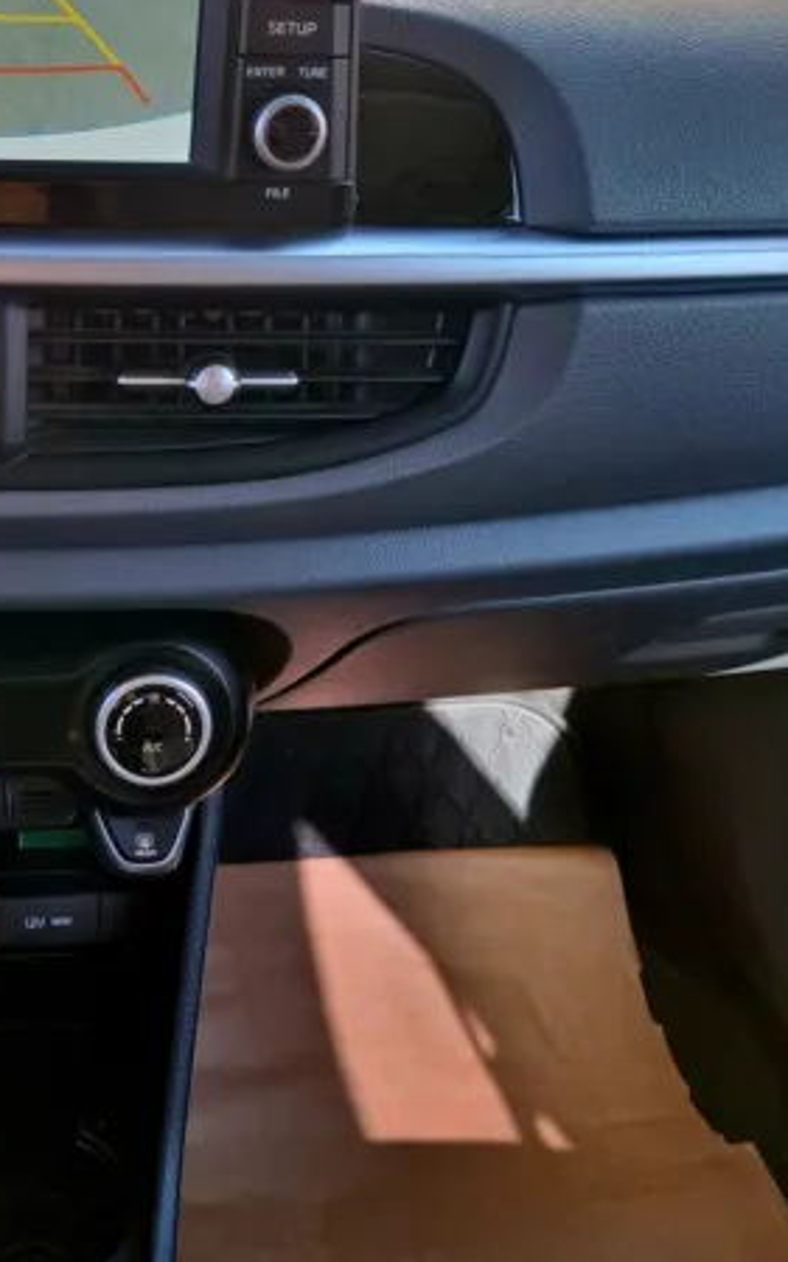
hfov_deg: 30.9
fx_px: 1341
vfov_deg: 50.4
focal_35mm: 39
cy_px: 592
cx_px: 45
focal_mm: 5.54
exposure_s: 1/100
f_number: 1.8
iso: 64
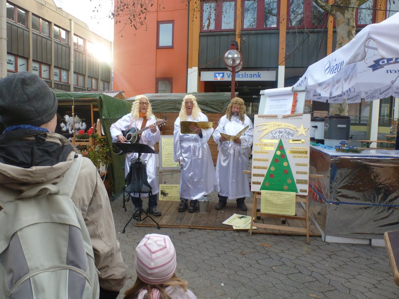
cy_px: 150
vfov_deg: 56.8
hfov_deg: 71.6
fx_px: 277
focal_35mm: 24
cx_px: 200
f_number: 3.3
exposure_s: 1/80
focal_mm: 4.3
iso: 100
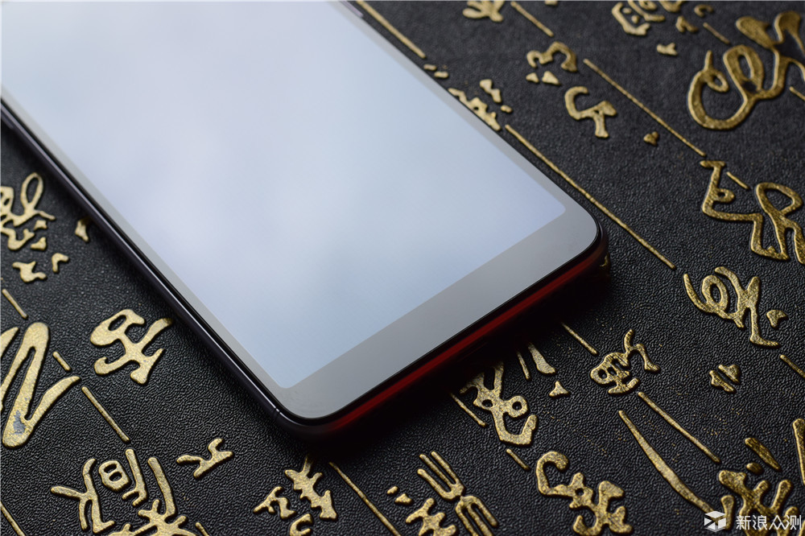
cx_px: 402
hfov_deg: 27.0
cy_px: 268
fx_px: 1676
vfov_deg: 18.2
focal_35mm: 75
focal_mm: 50
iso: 800
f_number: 8
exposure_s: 1/60
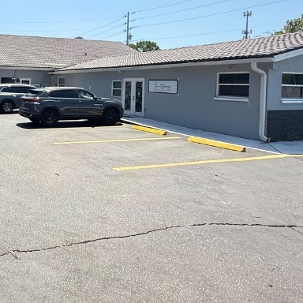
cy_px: 90
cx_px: 11
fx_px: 327
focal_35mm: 33
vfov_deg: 48.5
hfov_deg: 43.7
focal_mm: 2.22
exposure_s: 1/1259
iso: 50
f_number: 2.2
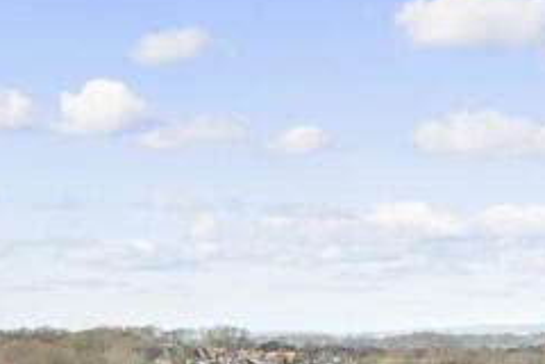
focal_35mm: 82
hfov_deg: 24.8
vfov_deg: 16.5
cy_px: 299
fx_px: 1241
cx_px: 285
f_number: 8
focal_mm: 20
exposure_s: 1/160
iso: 320
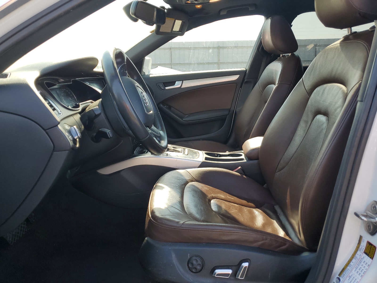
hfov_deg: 67.3
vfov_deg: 53.1
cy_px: 142
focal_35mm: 26
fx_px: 283
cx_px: 188
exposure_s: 1/417
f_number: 1.5
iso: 50
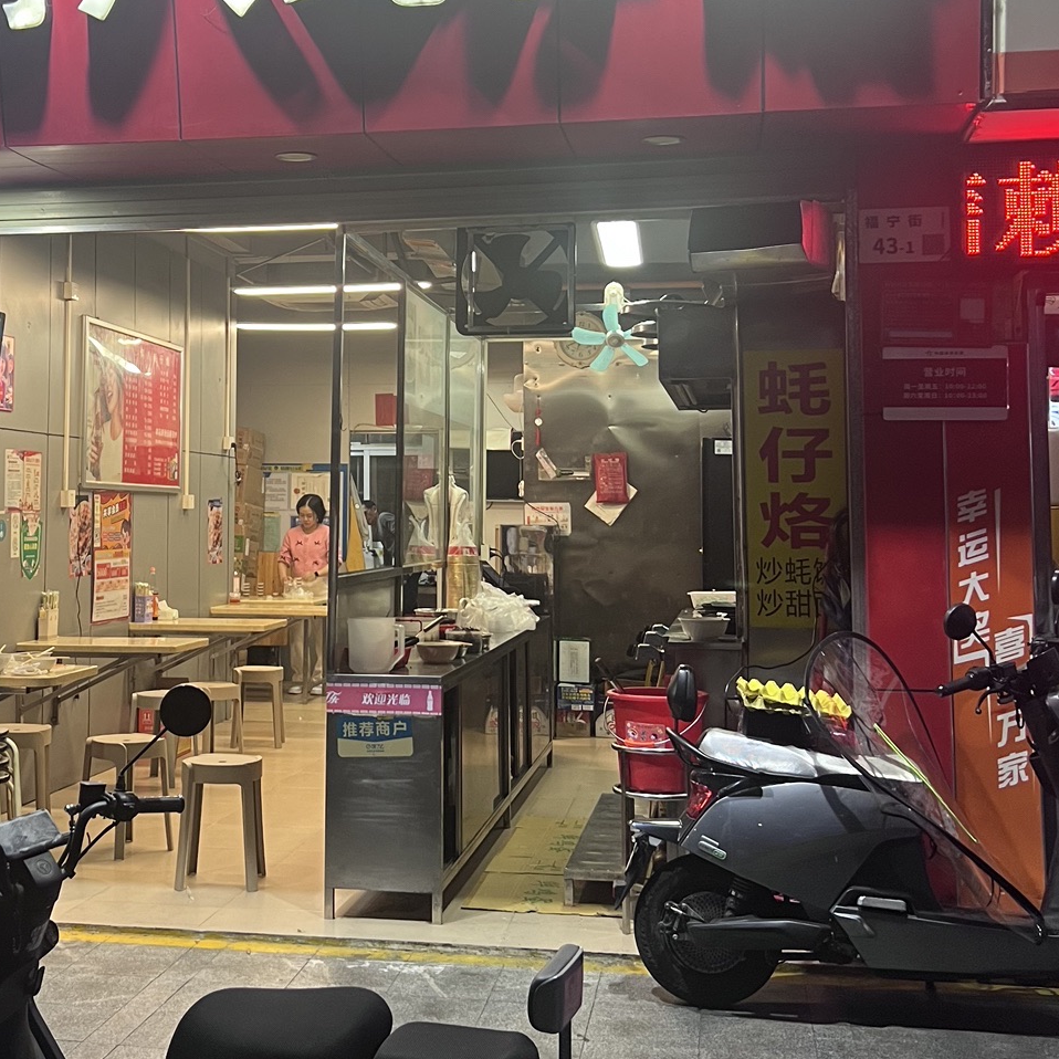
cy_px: 378
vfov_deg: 35.1
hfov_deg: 35.1
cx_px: 366
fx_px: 1661
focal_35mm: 48
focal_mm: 5.7
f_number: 1.5
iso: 80
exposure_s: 1/50
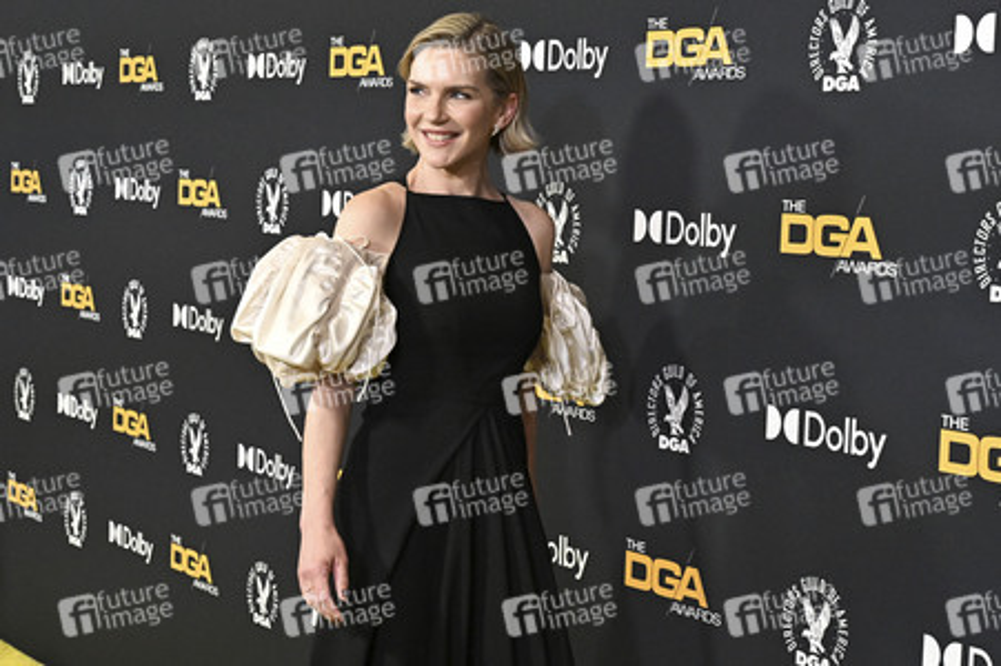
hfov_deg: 34.5
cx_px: 500
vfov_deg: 23.3
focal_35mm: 58
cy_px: 333
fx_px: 1611
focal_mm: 39
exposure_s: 1/320
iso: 2500
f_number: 5.6
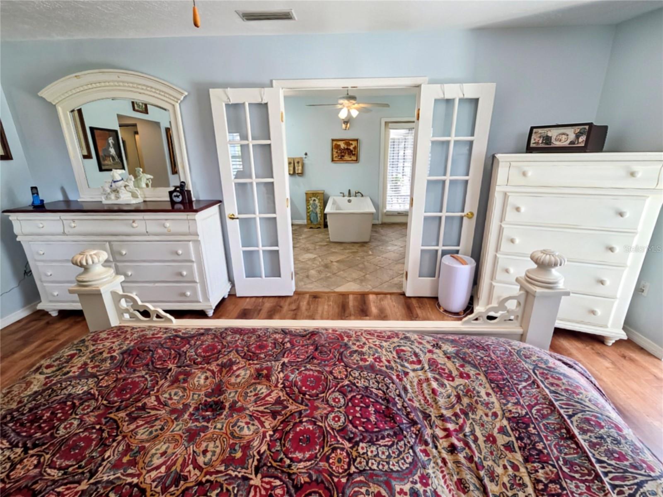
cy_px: 248
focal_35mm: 13
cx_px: 332
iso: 200
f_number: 2.2
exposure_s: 1/120
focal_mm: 2.2
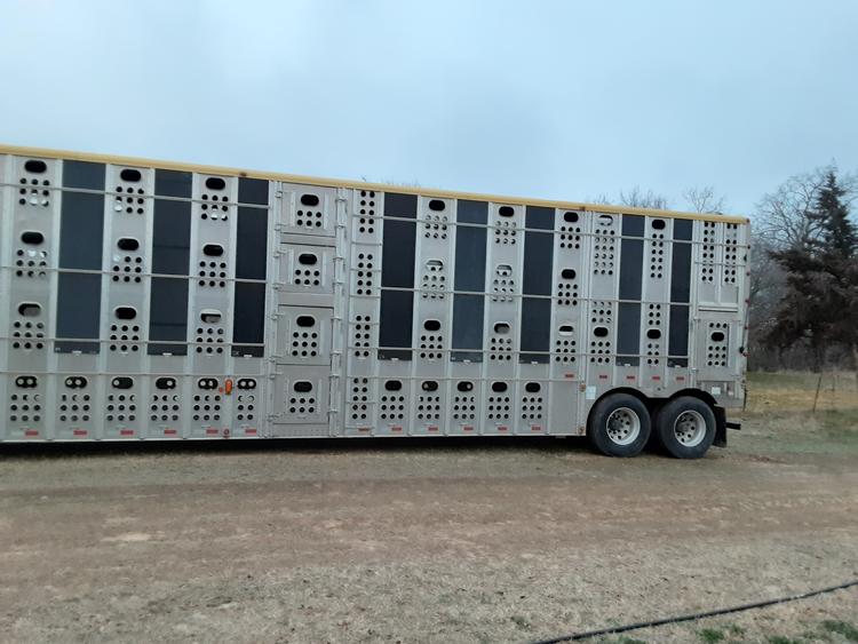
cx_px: 429
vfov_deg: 51.4
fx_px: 669
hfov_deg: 65.3
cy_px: 322
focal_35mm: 27
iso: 160
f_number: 1.9
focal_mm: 2.91
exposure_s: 1/60
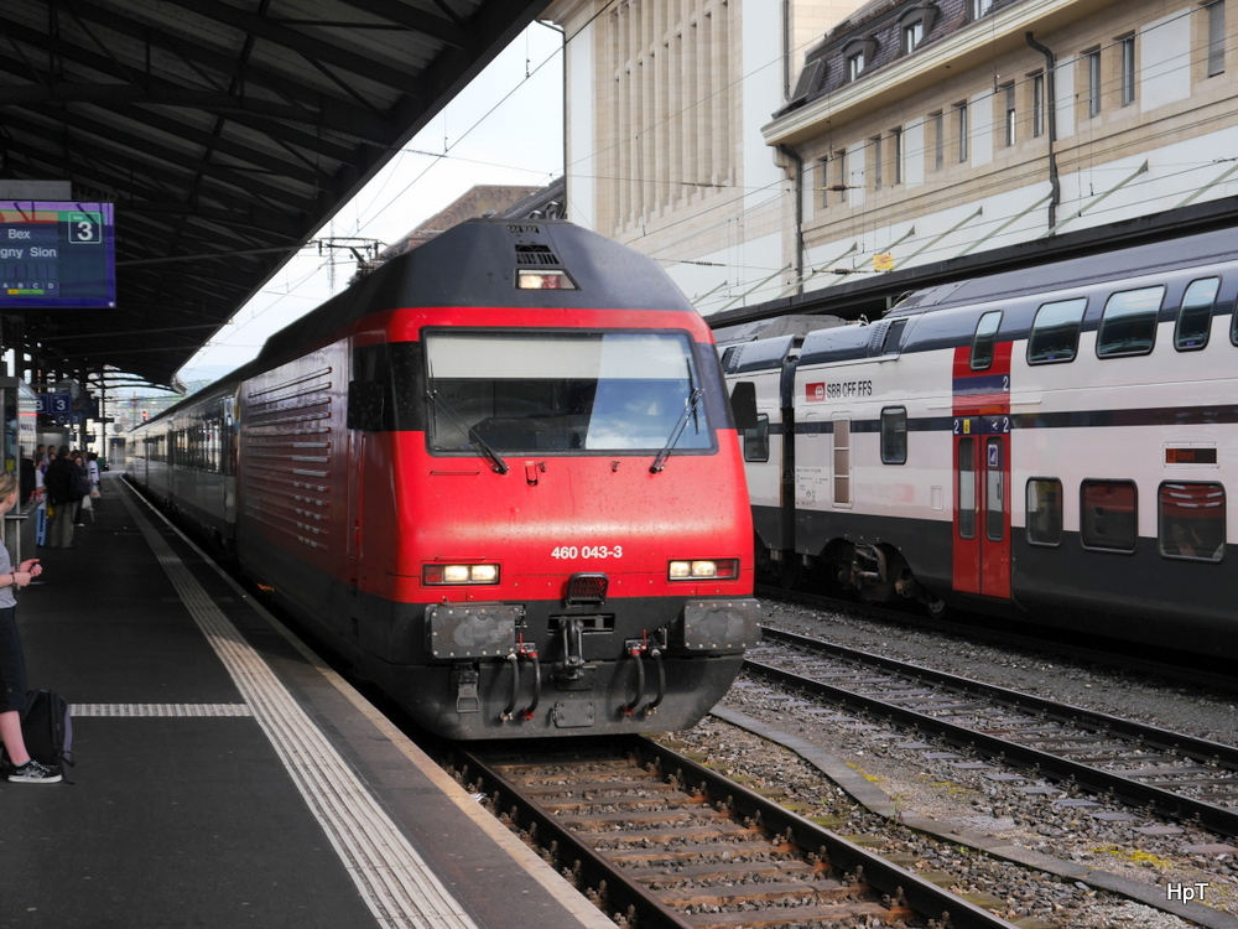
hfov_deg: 33.2
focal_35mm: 58
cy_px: 464
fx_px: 2074
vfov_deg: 25.2
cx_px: 619
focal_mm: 29
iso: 160
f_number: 6.3
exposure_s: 1/160
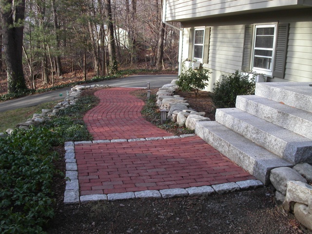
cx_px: 156
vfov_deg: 37.7
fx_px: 343
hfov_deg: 49.0
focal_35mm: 38
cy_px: 117
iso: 100
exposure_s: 1/90
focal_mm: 7.8
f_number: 4.5
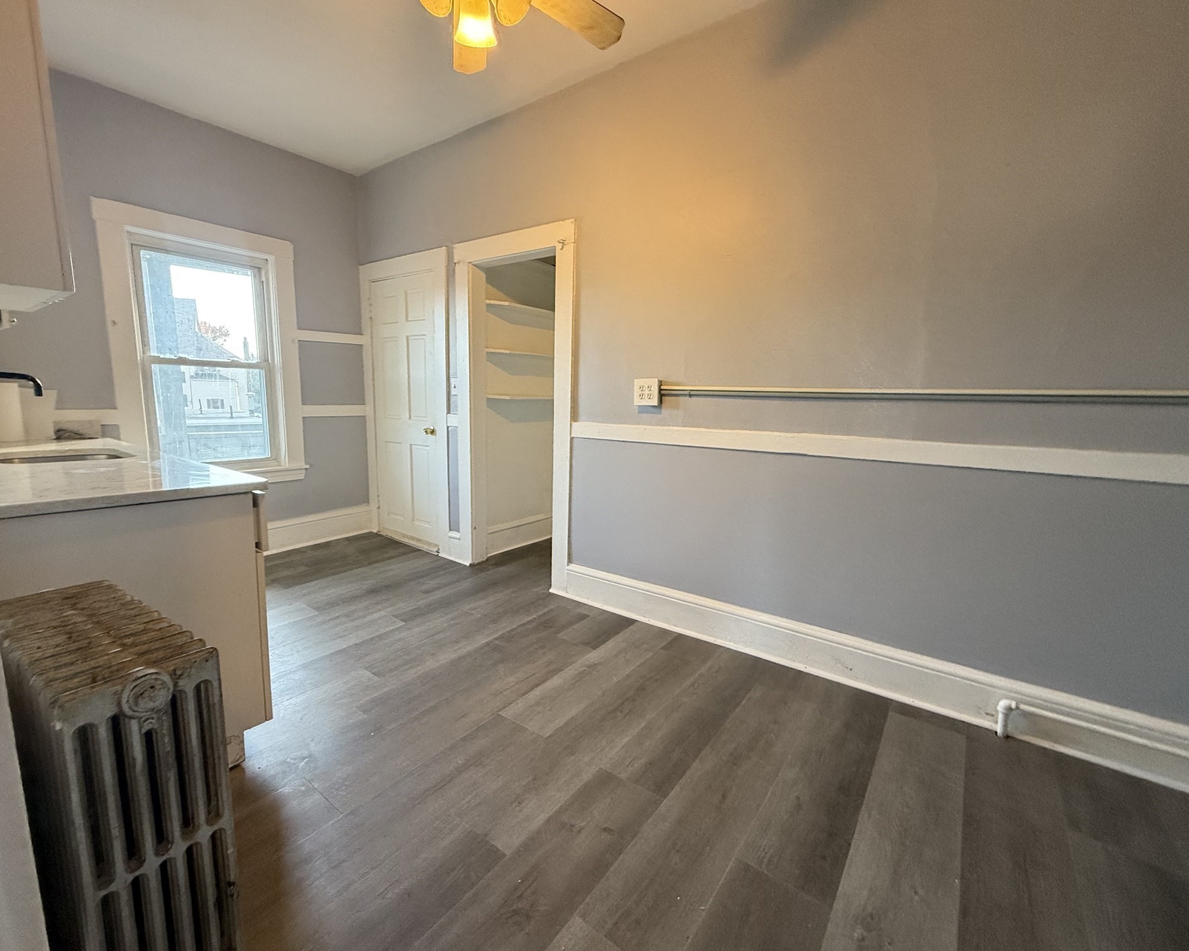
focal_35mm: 15
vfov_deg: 84.0
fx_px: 528
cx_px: 579
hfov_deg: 96.8
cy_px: 479
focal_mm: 2.22
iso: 500
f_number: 2.2
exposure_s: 1/120
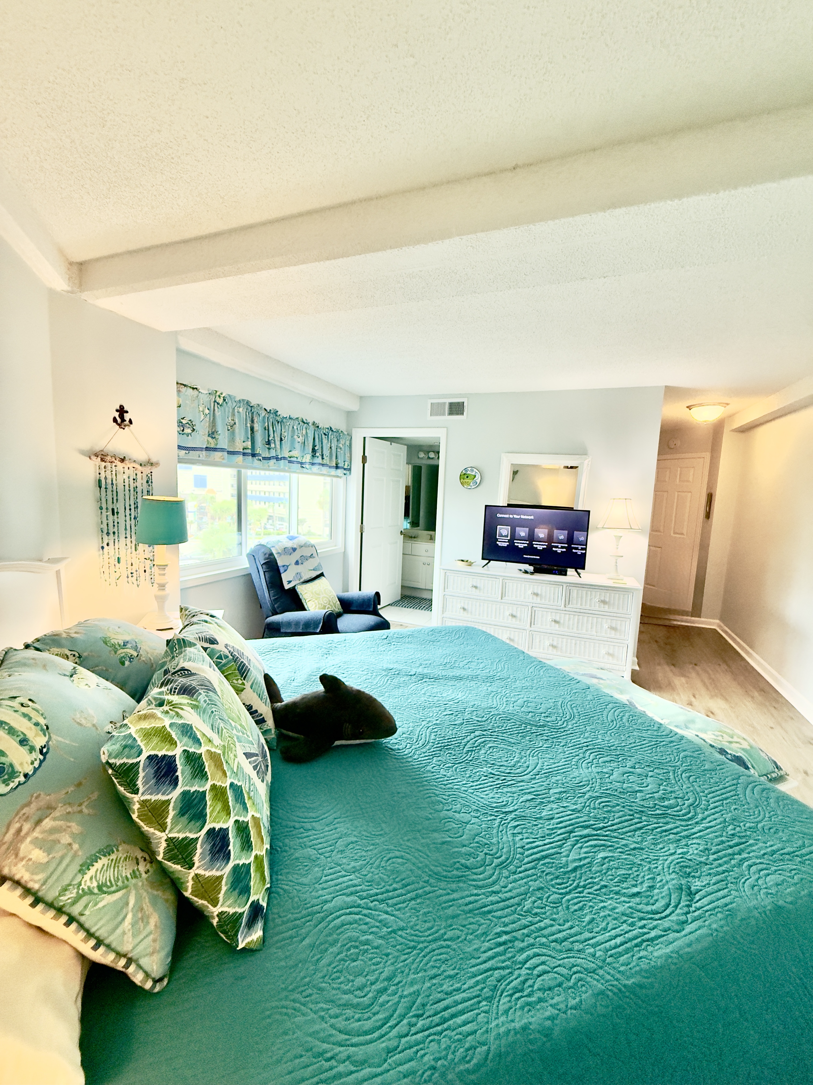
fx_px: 438
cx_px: 406
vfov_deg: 102.1
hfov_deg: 85.7
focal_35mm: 14
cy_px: 542
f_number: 2.2
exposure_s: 1/120
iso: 400
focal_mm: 2.22
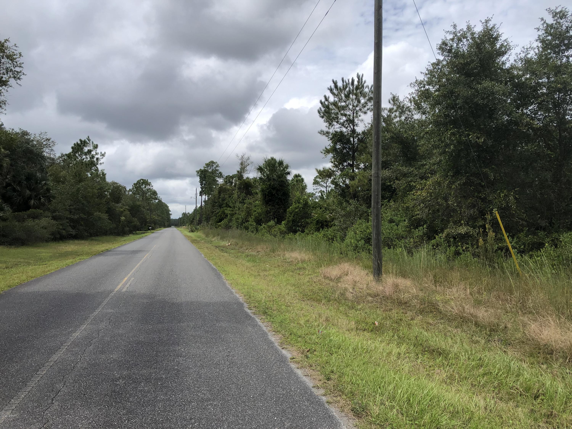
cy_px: 214
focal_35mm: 28
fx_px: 463
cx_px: 286
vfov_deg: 49.7
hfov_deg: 63.4
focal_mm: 3.99
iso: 20
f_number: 1.8
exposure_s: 1/2288
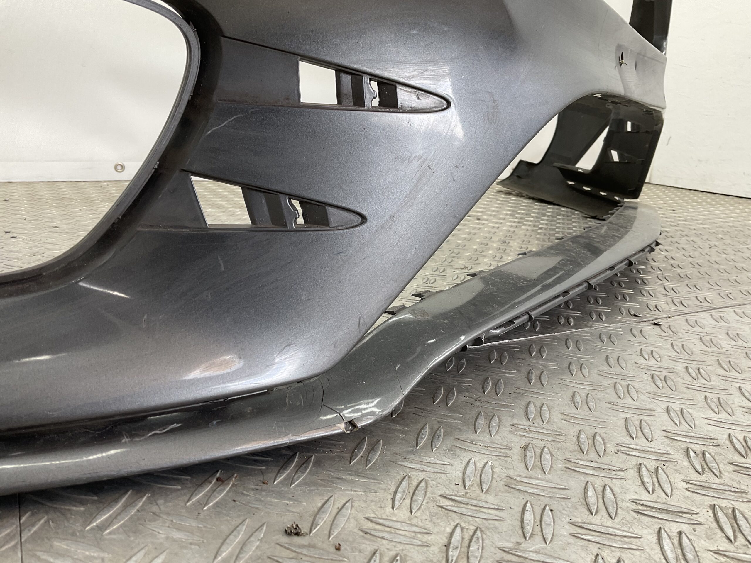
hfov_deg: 61.7
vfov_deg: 48.2
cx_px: 376
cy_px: 282
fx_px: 629
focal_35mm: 29
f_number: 1.8
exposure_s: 1/100
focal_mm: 3
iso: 32
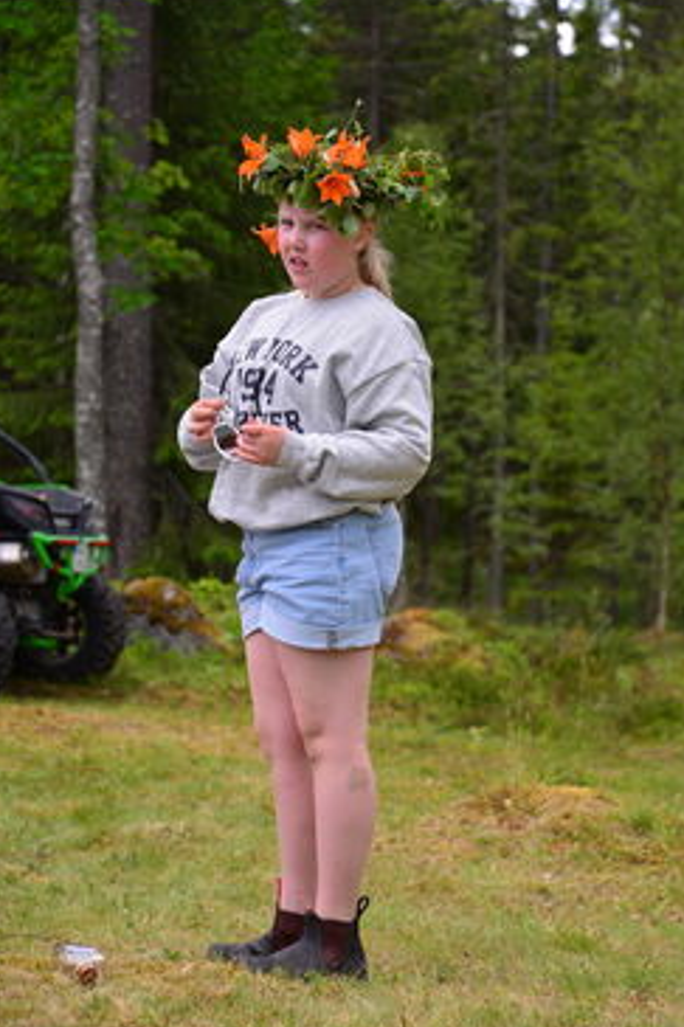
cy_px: 522
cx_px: 363
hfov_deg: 14.7
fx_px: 2653
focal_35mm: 93
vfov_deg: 21.9
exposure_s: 1/200
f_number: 4.5
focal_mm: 85
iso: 100
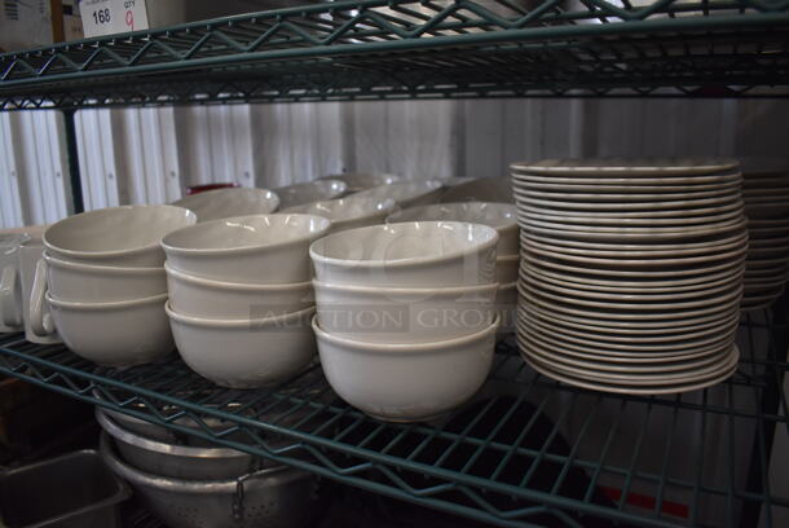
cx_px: 394
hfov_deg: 67.3
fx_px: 592
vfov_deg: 48.0
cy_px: 264
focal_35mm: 27
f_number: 3.5
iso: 800
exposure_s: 1/250
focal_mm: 18
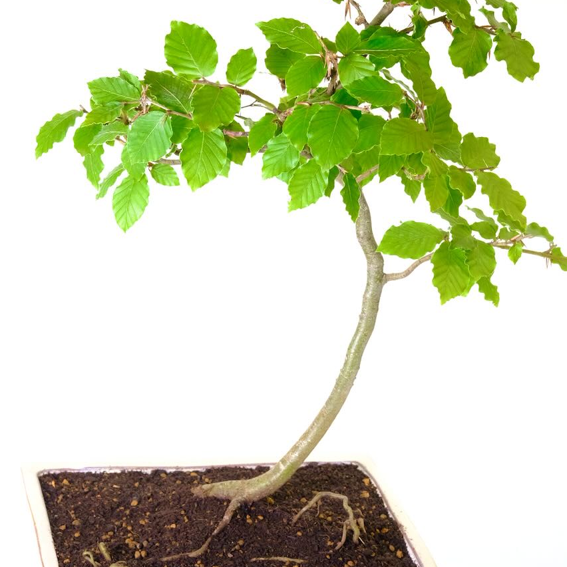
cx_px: 284
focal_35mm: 106
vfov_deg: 16.4
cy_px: 281
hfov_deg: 16.4
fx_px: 1964
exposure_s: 1/13
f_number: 11
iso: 1600
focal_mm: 55
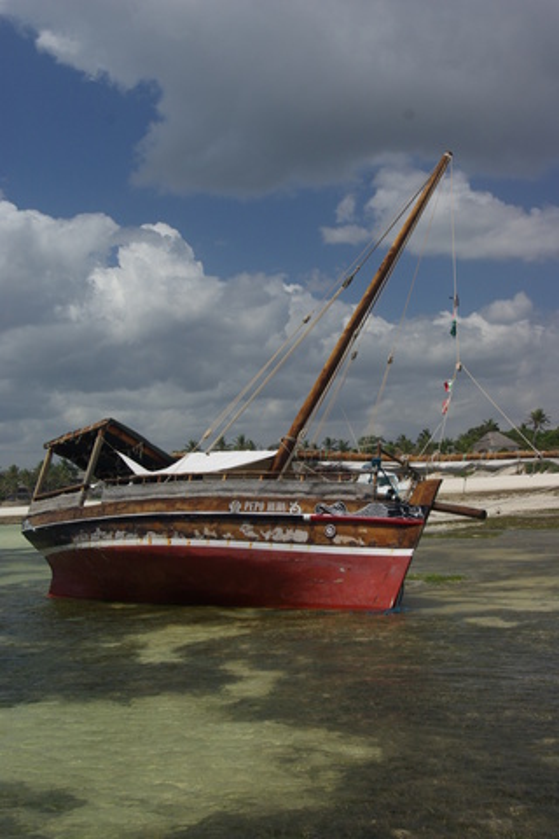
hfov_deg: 27.3
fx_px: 1153
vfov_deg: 40.0
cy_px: 420
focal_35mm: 50
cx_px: 280
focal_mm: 33
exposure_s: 1/250
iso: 100
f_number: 8
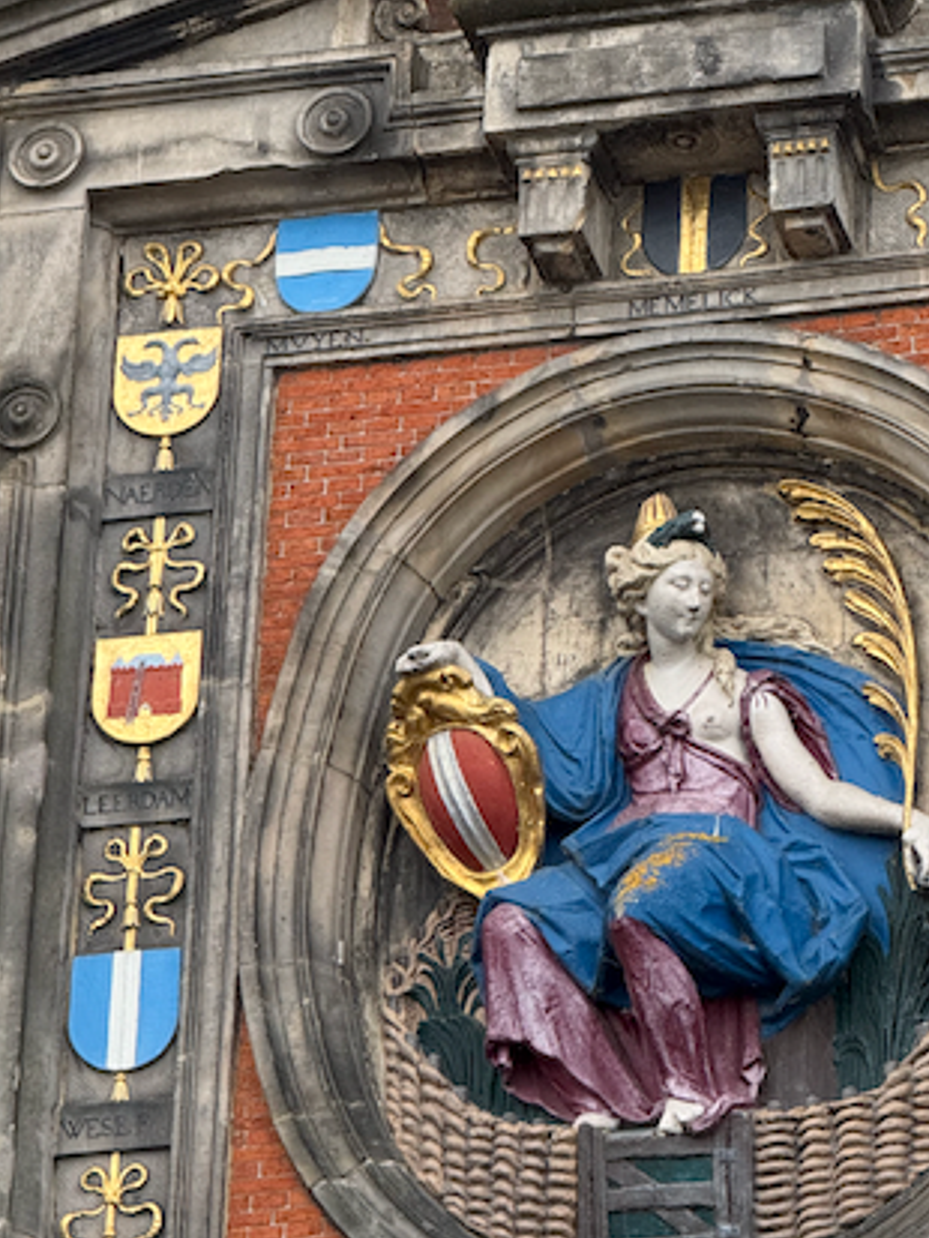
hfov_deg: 8.0
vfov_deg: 10.6
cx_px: 707
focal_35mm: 186
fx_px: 6652
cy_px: 812
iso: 250
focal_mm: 15.66
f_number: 2.8
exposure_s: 1/94
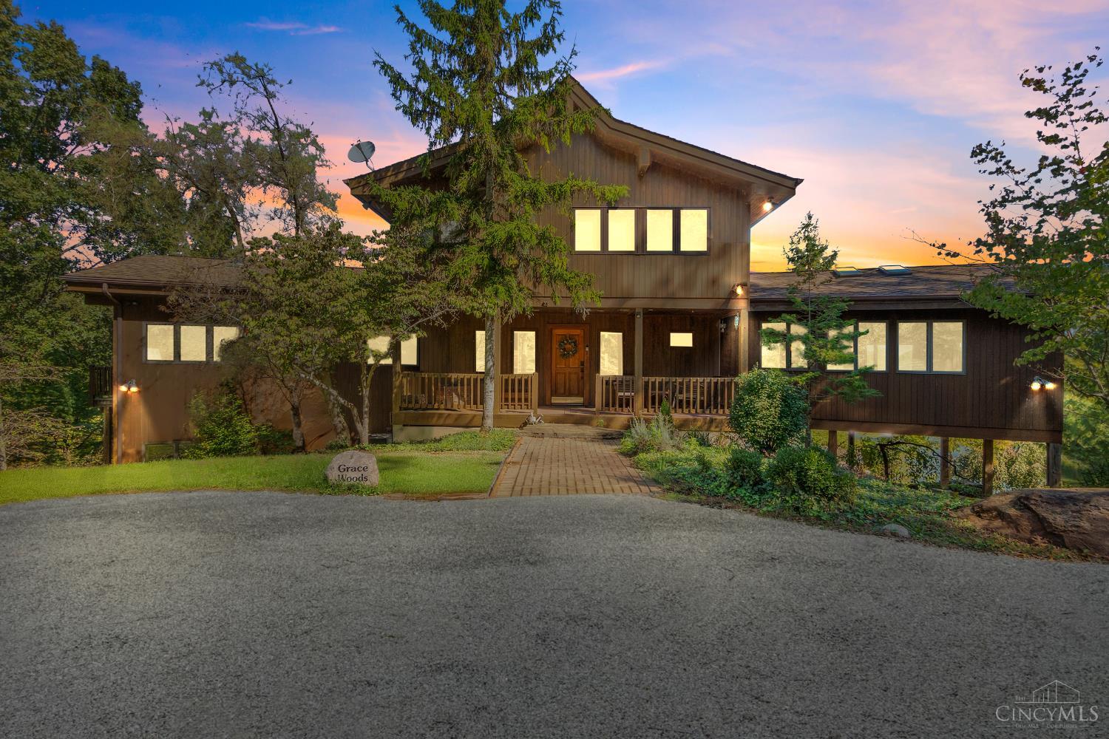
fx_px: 462
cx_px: 554
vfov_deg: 77.3
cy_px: 370
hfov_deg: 100.4
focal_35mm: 15
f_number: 8
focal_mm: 10
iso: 400
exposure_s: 1/125
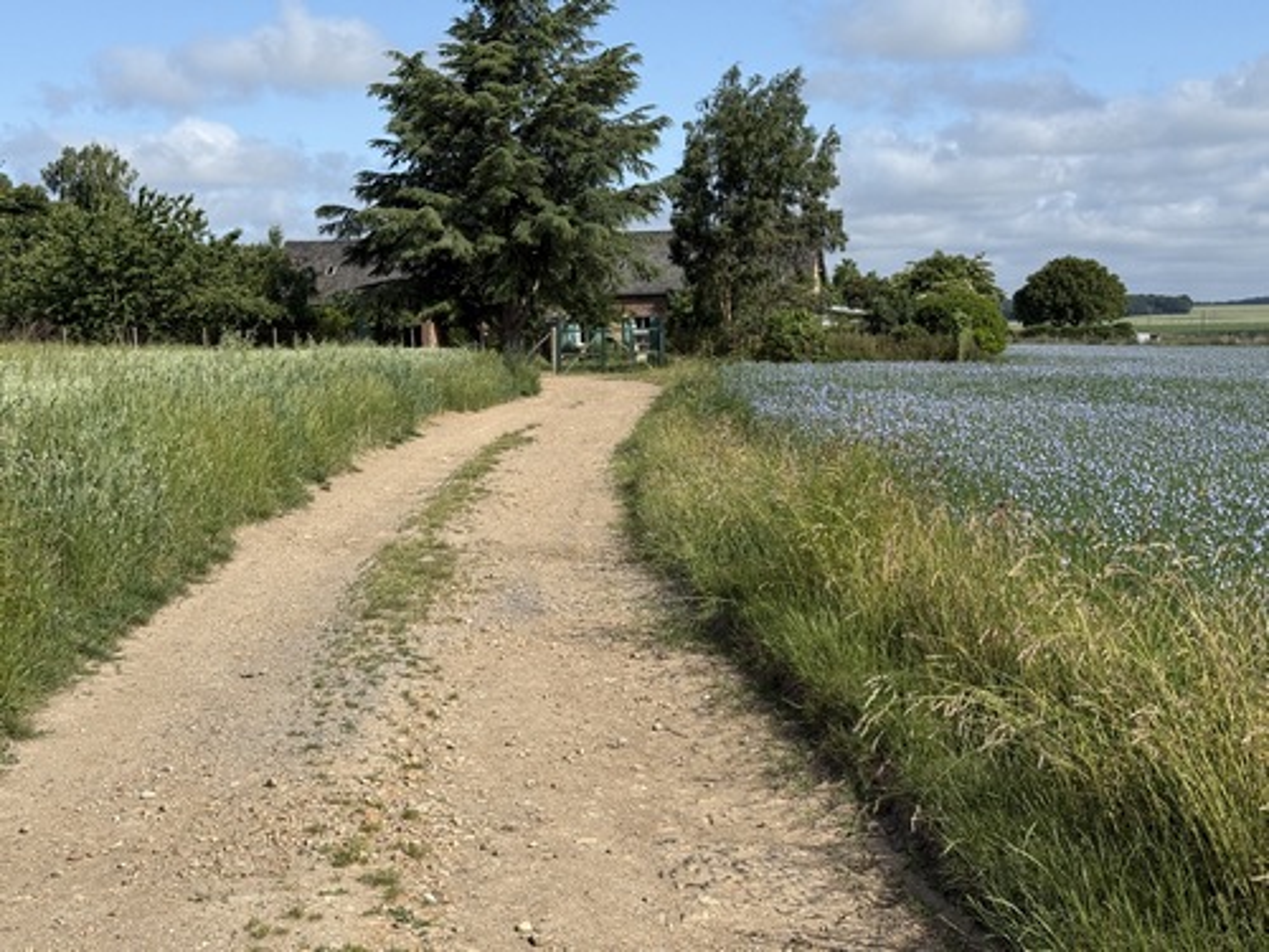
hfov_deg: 39.7
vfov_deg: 30.3
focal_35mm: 48
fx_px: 1760
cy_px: 476
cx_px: 634
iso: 64
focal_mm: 6.76
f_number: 1.78
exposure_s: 1/5208
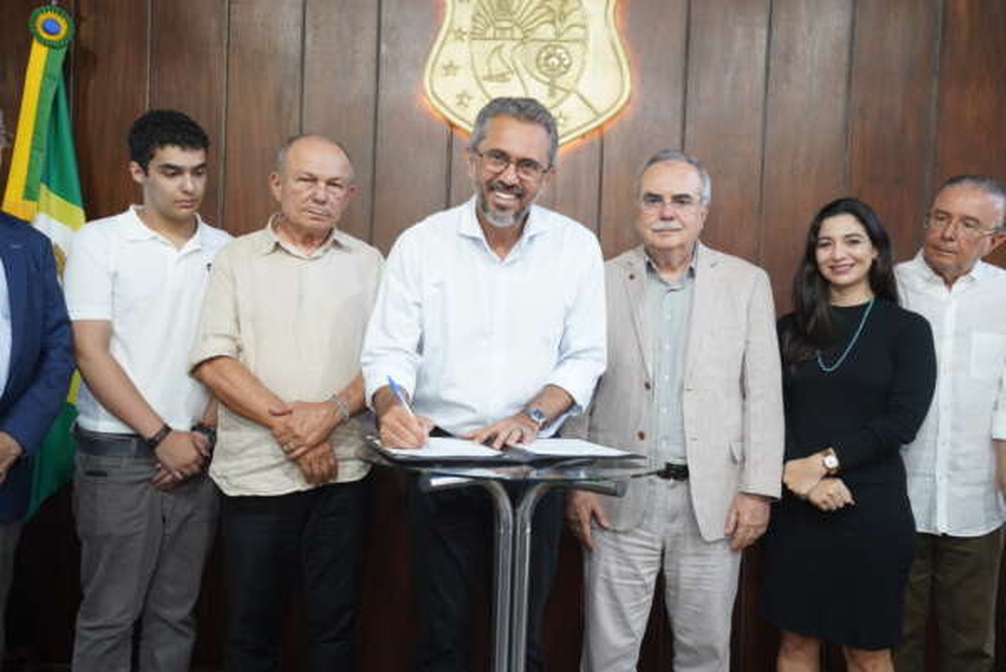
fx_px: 979
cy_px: 336
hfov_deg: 54.4
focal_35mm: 35
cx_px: 503
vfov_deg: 37.9
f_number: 5
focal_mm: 35
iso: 2000
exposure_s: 1/160
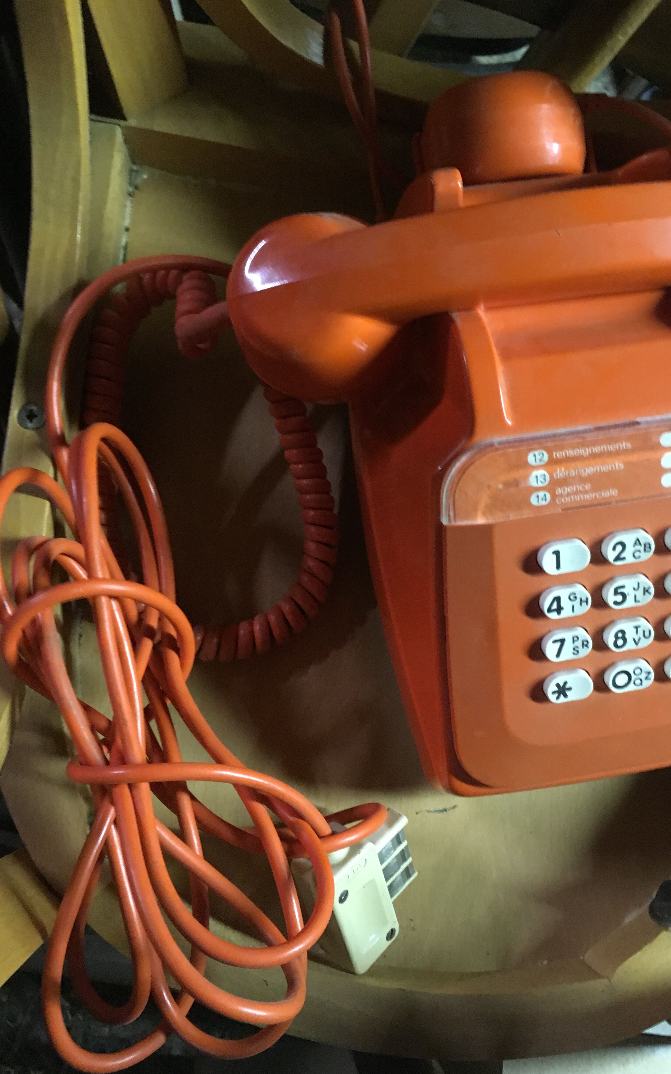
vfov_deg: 61.2
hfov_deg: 40.4
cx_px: 405
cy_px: 538
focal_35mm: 31
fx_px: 907
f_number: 2.2
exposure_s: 1/17
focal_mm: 4.15
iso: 400
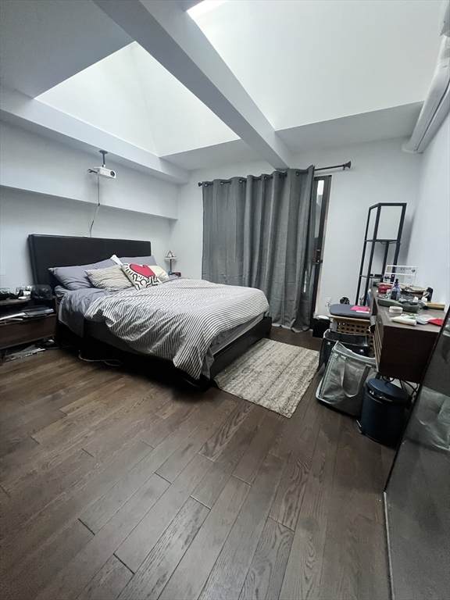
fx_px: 225
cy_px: 300
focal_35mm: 13
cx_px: 225
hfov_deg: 89.9
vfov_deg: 106.2
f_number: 1.8
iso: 500
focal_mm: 1.57
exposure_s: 1/60
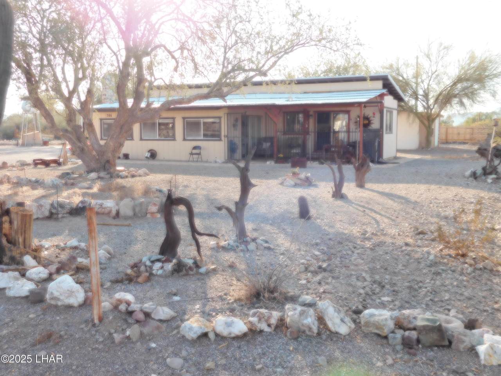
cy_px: 188
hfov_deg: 51.4
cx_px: 250
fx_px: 521
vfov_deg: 39.7
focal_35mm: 36
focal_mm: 6.3
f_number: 3.5
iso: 125
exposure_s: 1/320
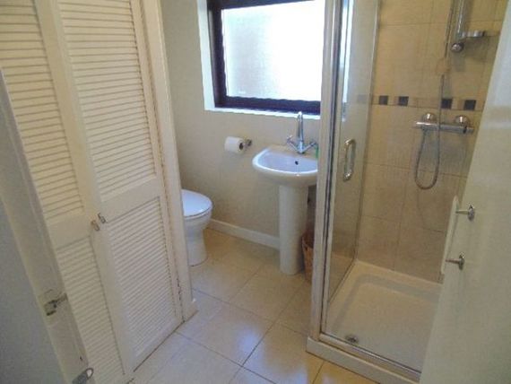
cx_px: 256
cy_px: 192
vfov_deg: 61.1
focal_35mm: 22
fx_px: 325
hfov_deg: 76.4
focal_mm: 4
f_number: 3.1
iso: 400
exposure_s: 1/30
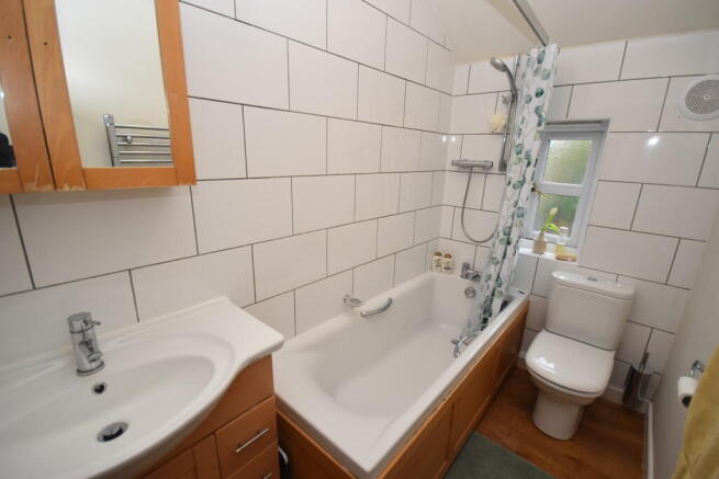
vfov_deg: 77.4
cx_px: 360
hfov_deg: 100.4
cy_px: 240
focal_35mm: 15
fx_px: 300
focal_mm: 10
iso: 560
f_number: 4
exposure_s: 1/125
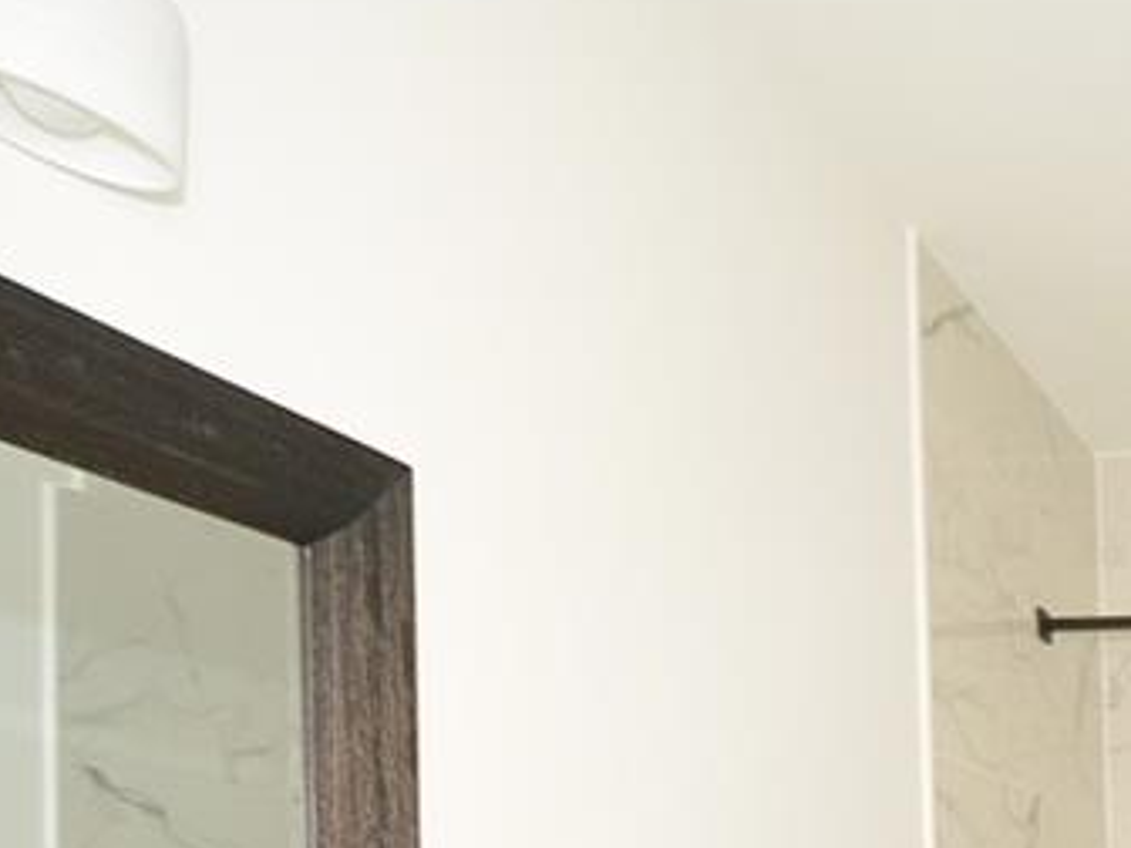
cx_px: 1363
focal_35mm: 44
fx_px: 1438
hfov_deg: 34.3
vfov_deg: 28.9
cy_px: 991
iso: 800
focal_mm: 10
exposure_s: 1/60
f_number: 4
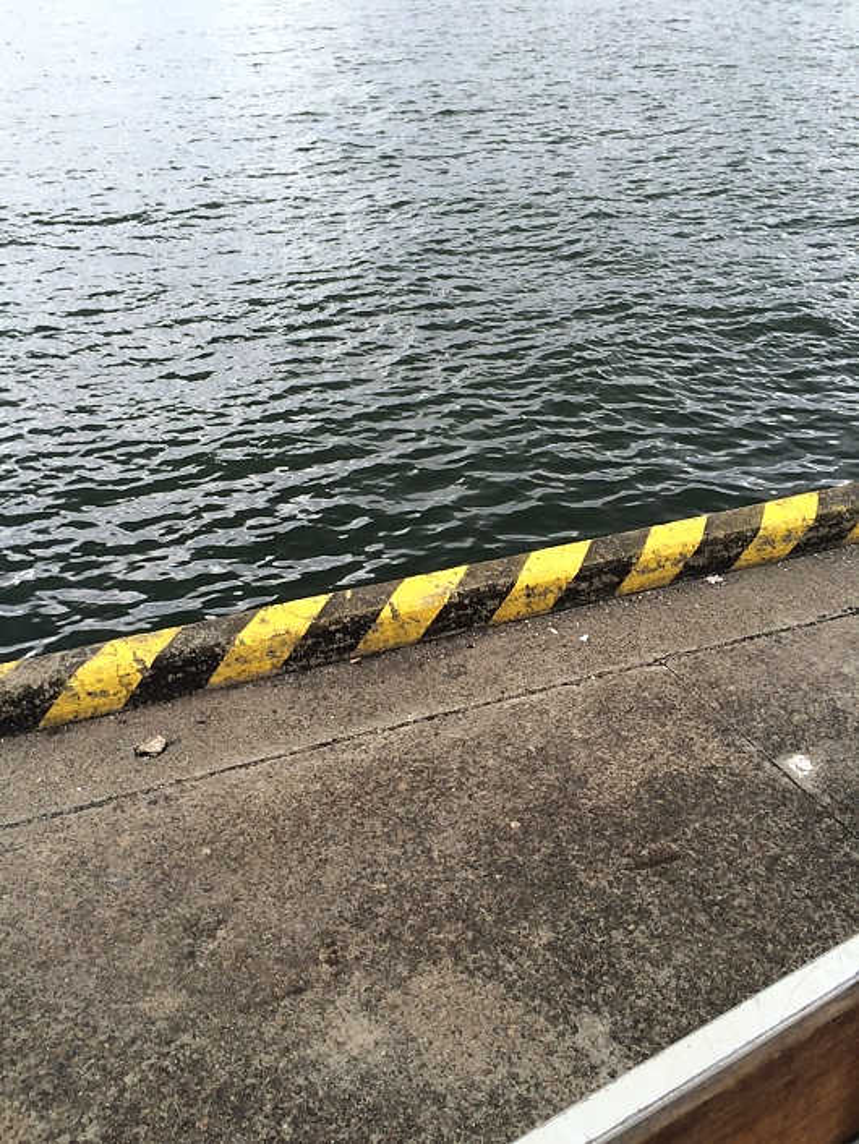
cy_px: 572
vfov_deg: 61.6
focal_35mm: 29
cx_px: 430
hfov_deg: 48.3
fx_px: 959
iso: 32
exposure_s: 1/339
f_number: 2.2
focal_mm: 4.15
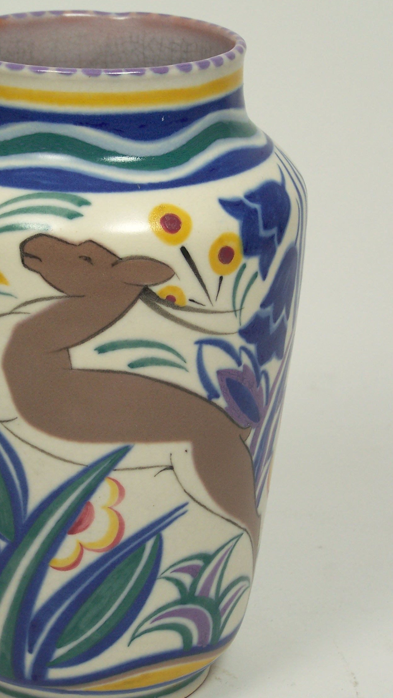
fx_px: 2205
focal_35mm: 119
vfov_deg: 18.0
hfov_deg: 10.2
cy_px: 331
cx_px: 102
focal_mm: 15.6
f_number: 3.2
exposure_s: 1/90
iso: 80
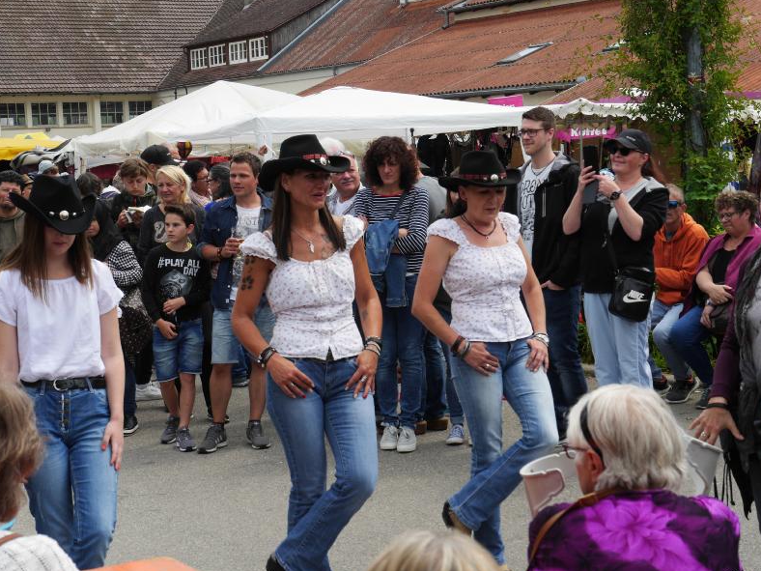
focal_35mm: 65
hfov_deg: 29.8
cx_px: 383
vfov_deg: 22.6
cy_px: 286
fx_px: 1429
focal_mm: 32
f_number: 8
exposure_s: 1/320
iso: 200
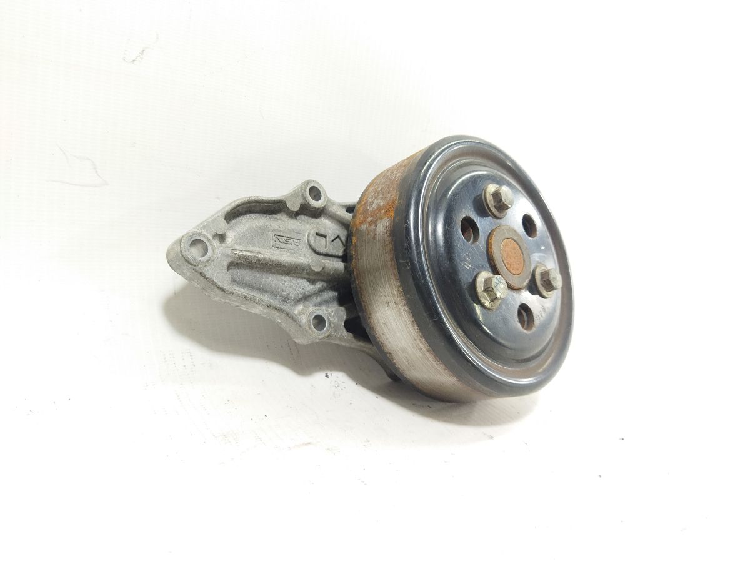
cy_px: 281
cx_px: 375
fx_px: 585
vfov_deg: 51.4
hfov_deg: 65.3
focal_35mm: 27
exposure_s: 1/50
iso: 125
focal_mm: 4.71
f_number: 1.79
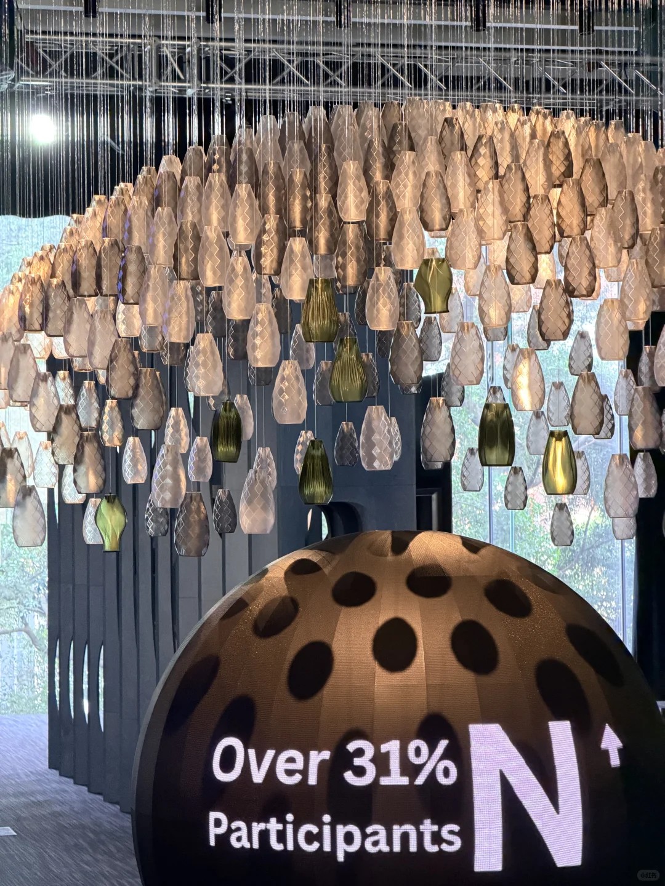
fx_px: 2561
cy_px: 443
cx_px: 332
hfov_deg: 14.8
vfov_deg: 19.6
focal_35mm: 100
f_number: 2.8
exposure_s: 1/33
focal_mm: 16.89
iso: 800
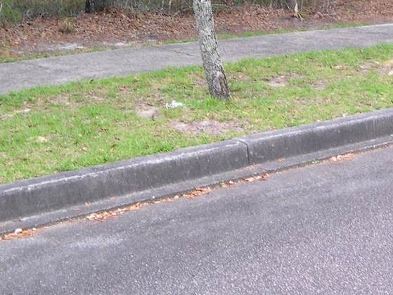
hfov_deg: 22.5
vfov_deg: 16.8
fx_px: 988
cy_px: 37
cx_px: 231
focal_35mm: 87
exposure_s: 1/69.9
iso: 100
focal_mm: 8
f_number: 2.8
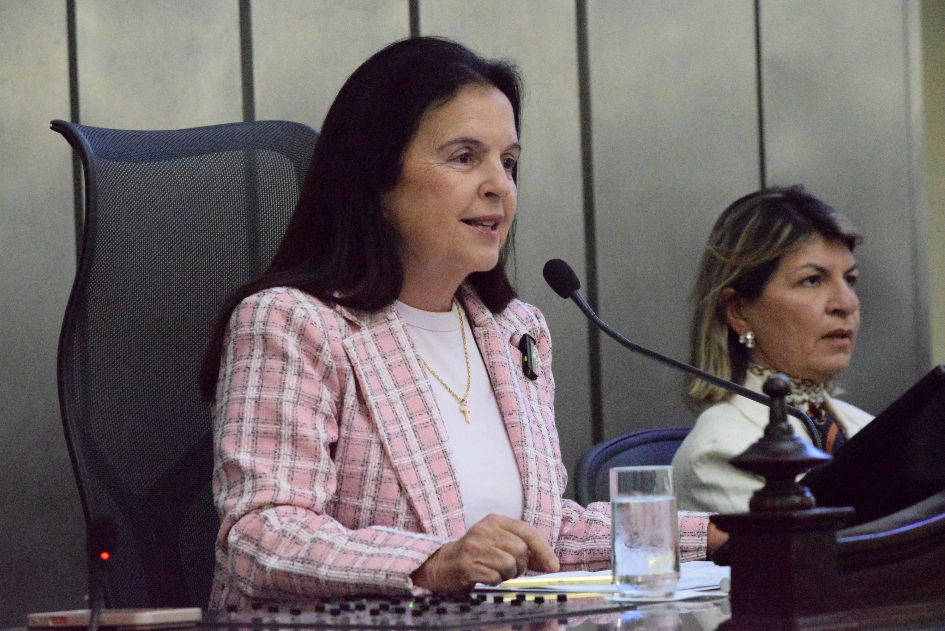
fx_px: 5320
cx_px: 472
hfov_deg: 10.2
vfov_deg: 6.8
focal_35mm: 202
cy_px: 316
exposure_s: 1/400
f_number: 8
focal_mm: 135
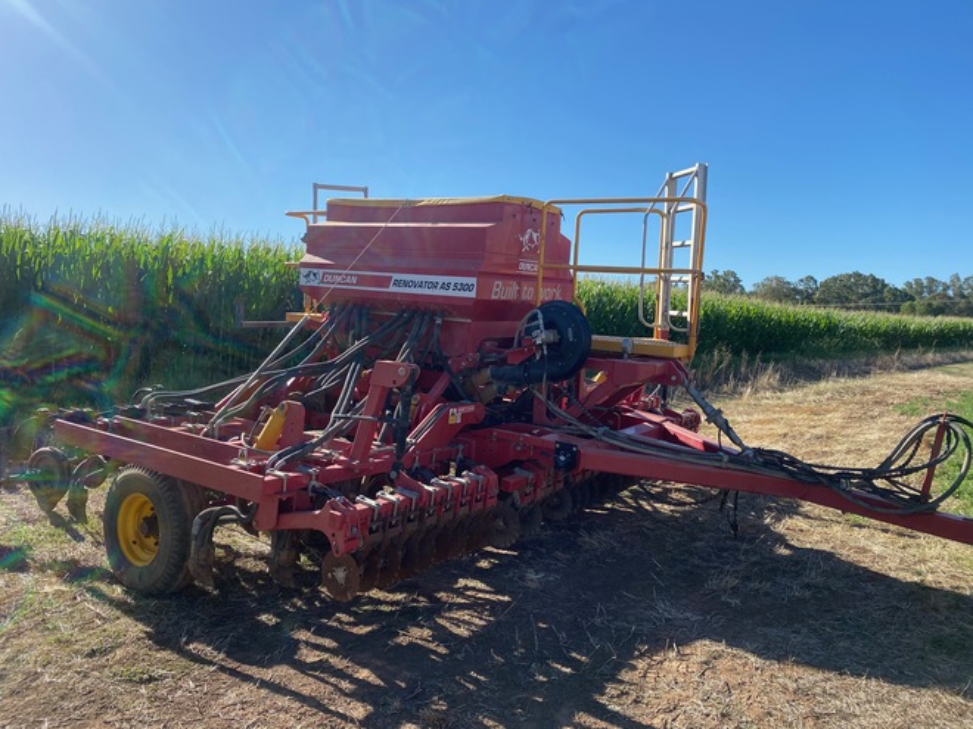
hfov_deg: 67.3
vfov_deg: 53.1
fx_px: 731
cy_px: 364
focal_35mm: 26
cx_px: 486
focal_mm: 4.25
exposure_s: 1/2358
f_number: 1.8
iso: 32
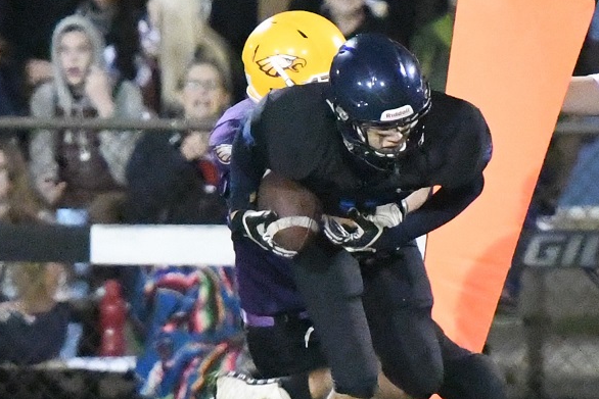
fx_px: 9203
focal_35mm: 553
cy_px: 283
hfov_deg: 3.7
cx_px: 439
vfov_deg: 2.5
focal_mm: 200
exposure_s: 1/800
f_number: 2.8
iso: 22800
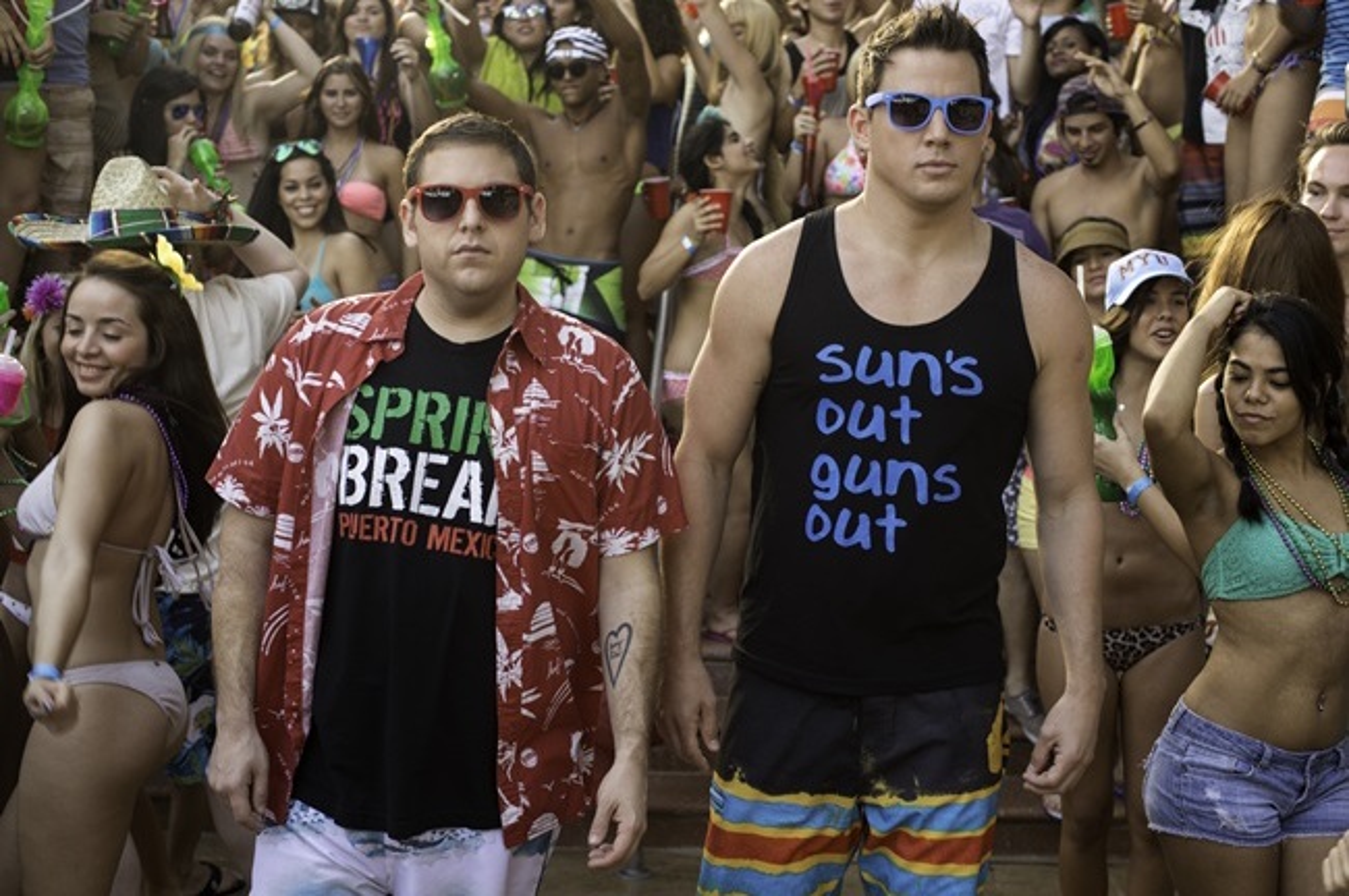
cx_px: 674
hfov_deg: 39.6
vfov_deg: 26.9
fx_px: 1872
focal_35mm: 50
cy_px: 448
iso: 250
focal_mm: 50
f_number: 5
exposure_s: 1/200
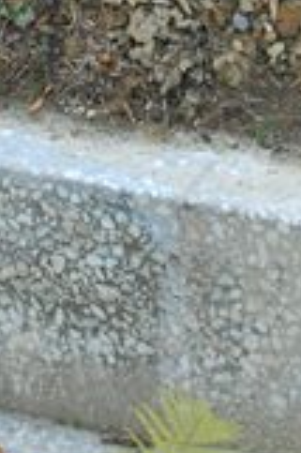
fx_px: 2909
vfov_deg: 8.7
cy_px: -241
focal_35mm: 231
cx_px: 129
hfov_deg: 5.9
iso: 500
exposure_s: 1/100
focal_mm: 31
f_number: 8
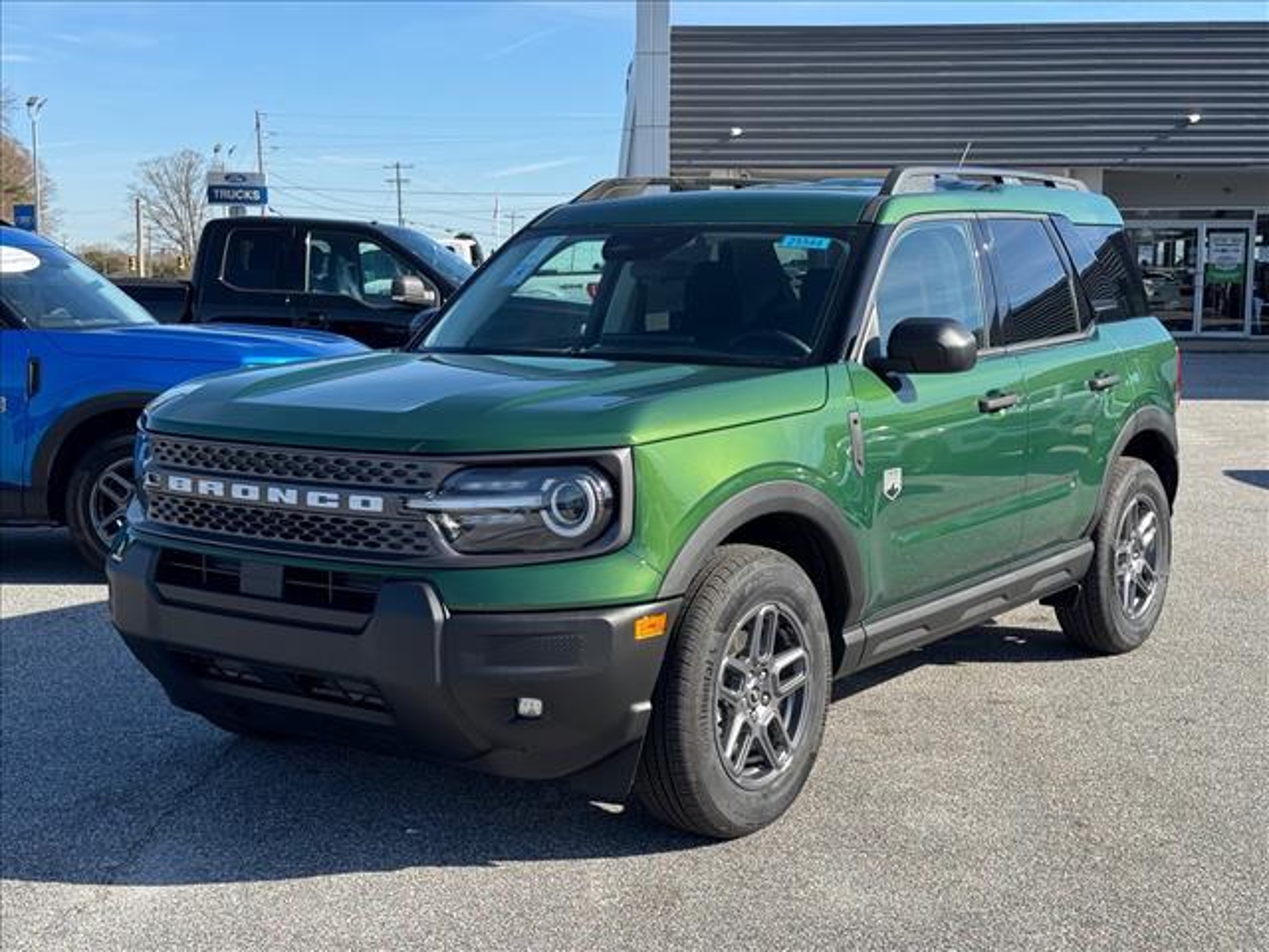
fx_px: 1760
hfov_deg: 39.7
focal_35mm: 48
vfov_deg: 30.3
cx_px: 634
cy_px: 476
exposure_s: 1/2252
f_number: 1.78
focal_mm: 6.76
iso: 64
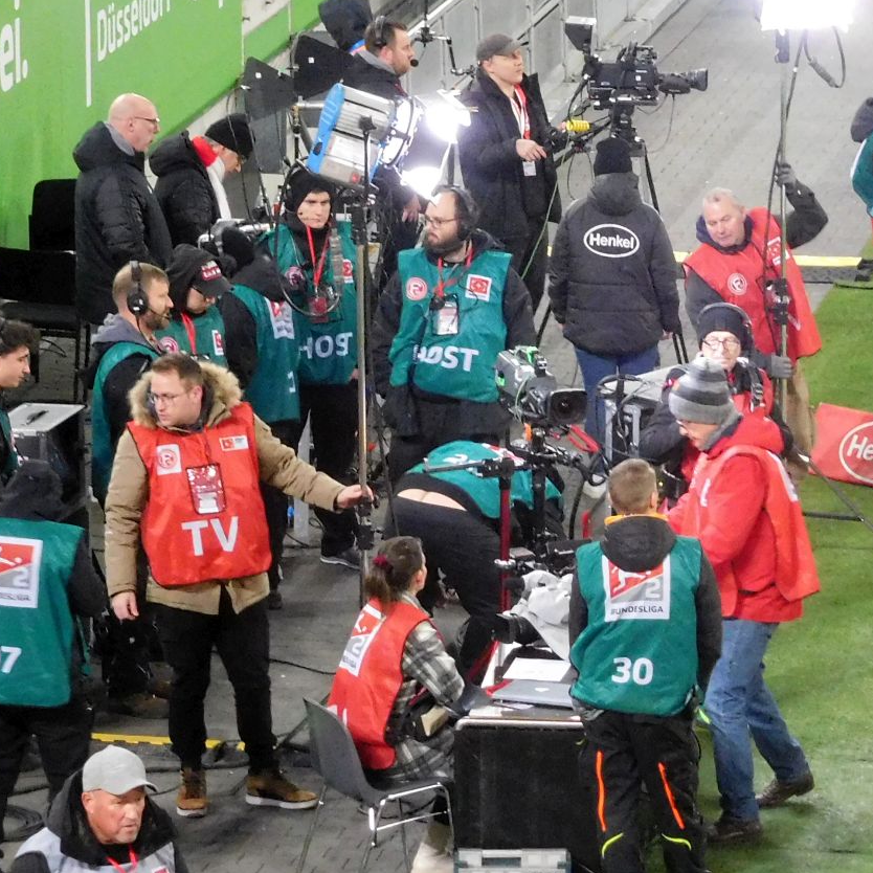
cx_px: 596
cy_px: 455
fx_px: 7561
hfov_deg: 6.6
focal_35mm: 265
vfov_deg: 6.6
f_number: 5
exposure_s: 1/50
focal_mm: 22.3
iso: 800
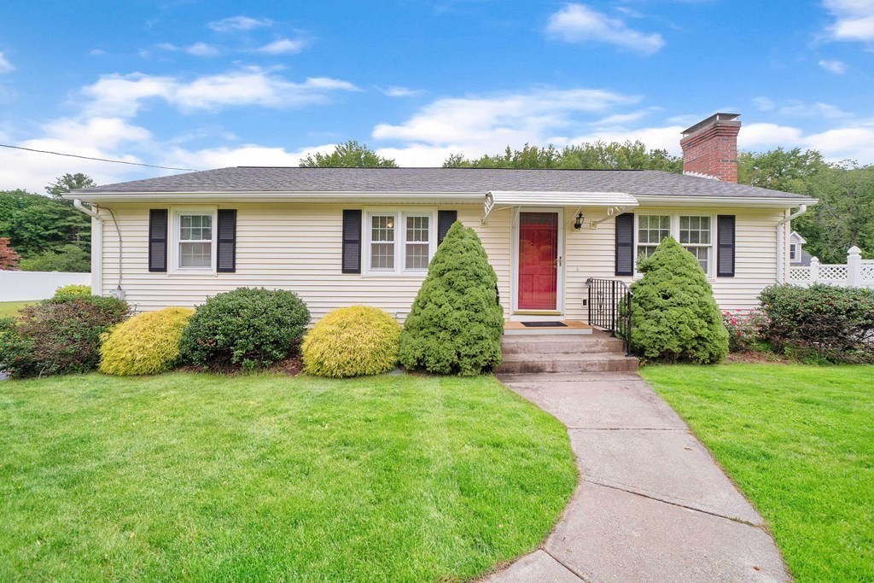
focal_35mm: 12
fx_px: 291
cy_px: 292
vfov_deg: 90.0
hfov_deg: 112.6
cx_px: 437
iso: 100
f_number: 7.1
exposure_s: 1/80
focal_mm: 12
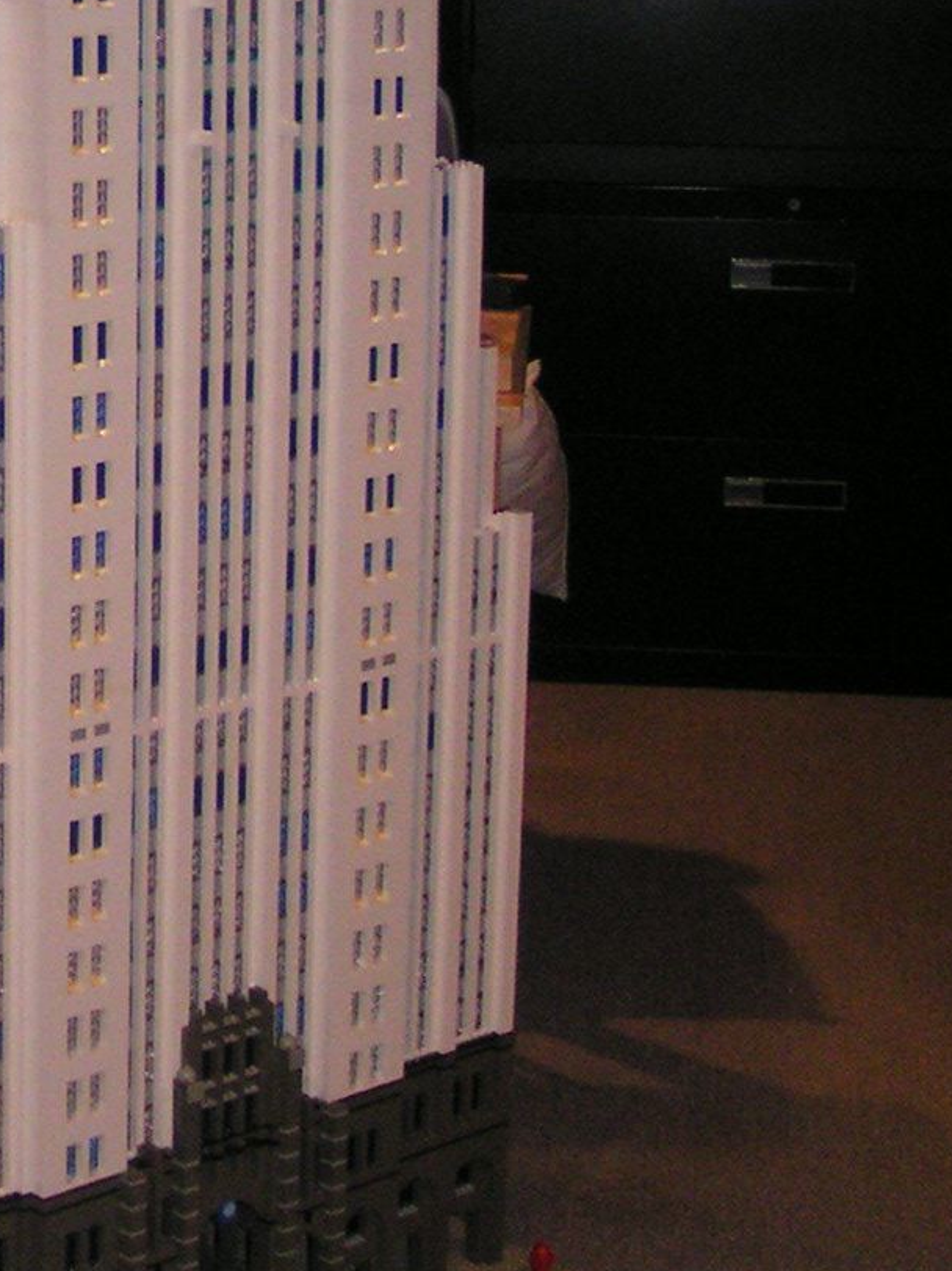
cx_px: -58
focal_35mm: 96
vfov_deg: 20.3
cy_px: 296
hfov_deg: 15.1
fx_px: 3521
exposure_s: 1/40
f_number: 2.8
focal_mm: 5.8
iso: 200
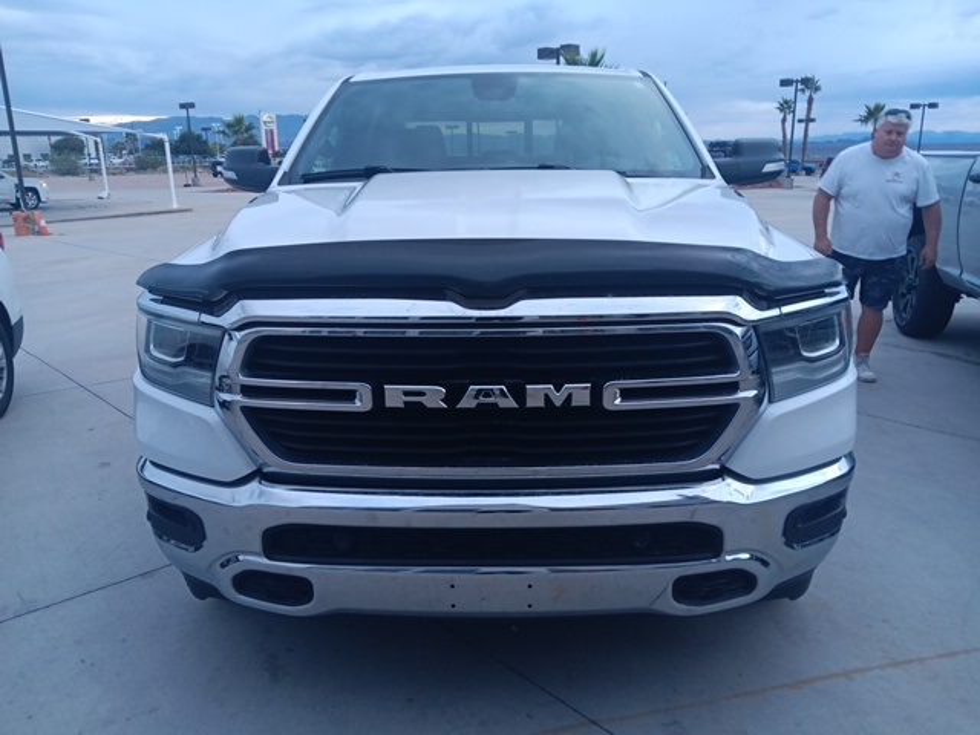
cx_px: 490
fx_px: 736
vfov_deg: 53.1
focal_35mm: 26
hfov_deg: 67.3
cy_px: 368
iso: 271
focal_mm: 3.98
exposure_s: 1/33.3
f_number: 1.8
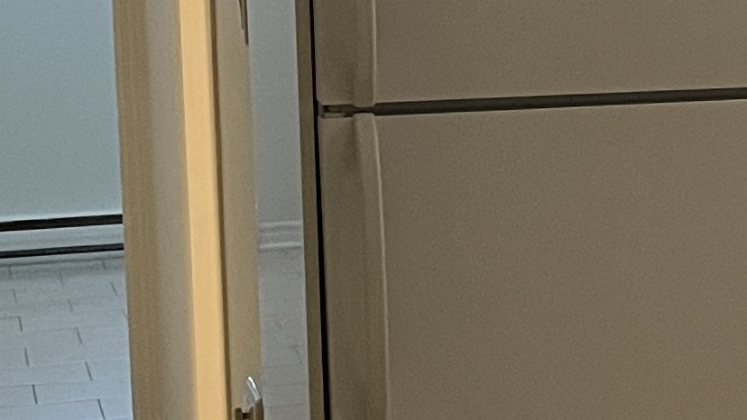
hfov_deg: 14.4
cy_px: 118
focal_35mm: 138
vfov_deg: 8.8
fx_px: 2734
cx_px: 1168
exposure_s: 1/60
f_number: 1.6
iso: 500
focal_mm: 5.1
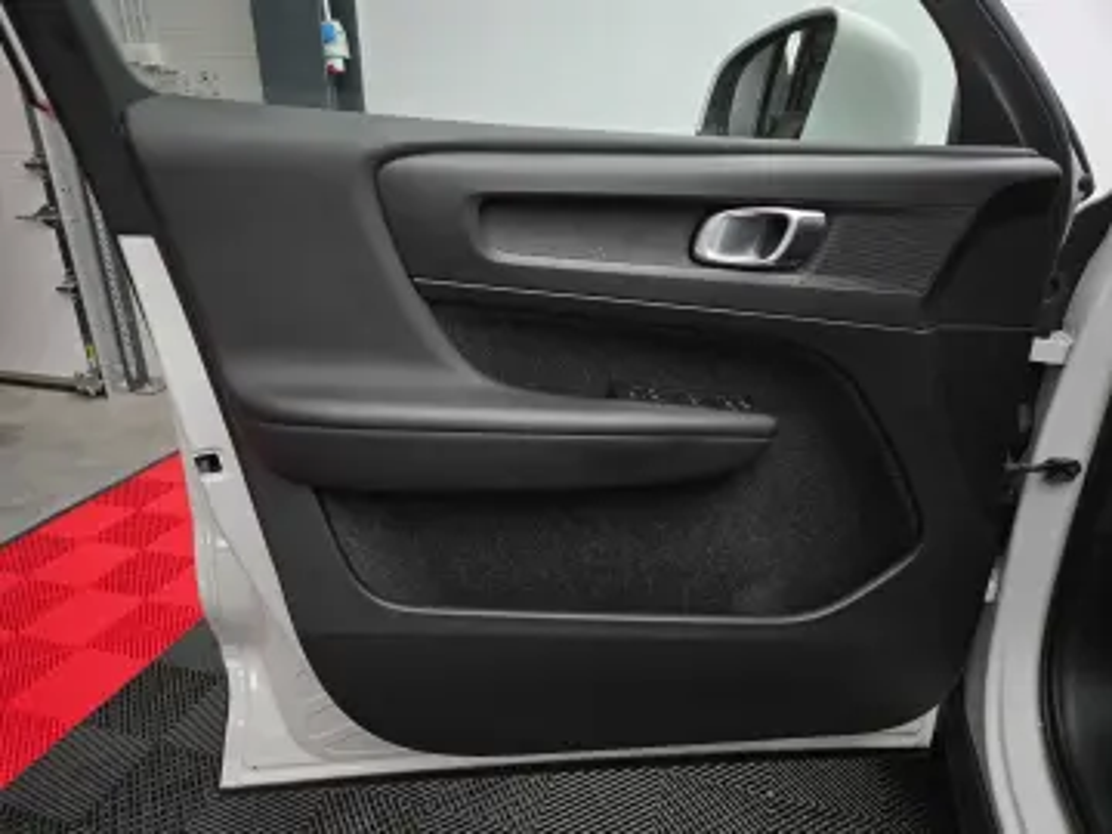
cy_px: 417
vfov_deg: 58.9
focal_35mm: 23
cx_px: 556
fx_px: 739
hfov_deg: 73.9
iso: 200
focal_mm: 5.4
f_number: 1.8
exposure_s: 1/180
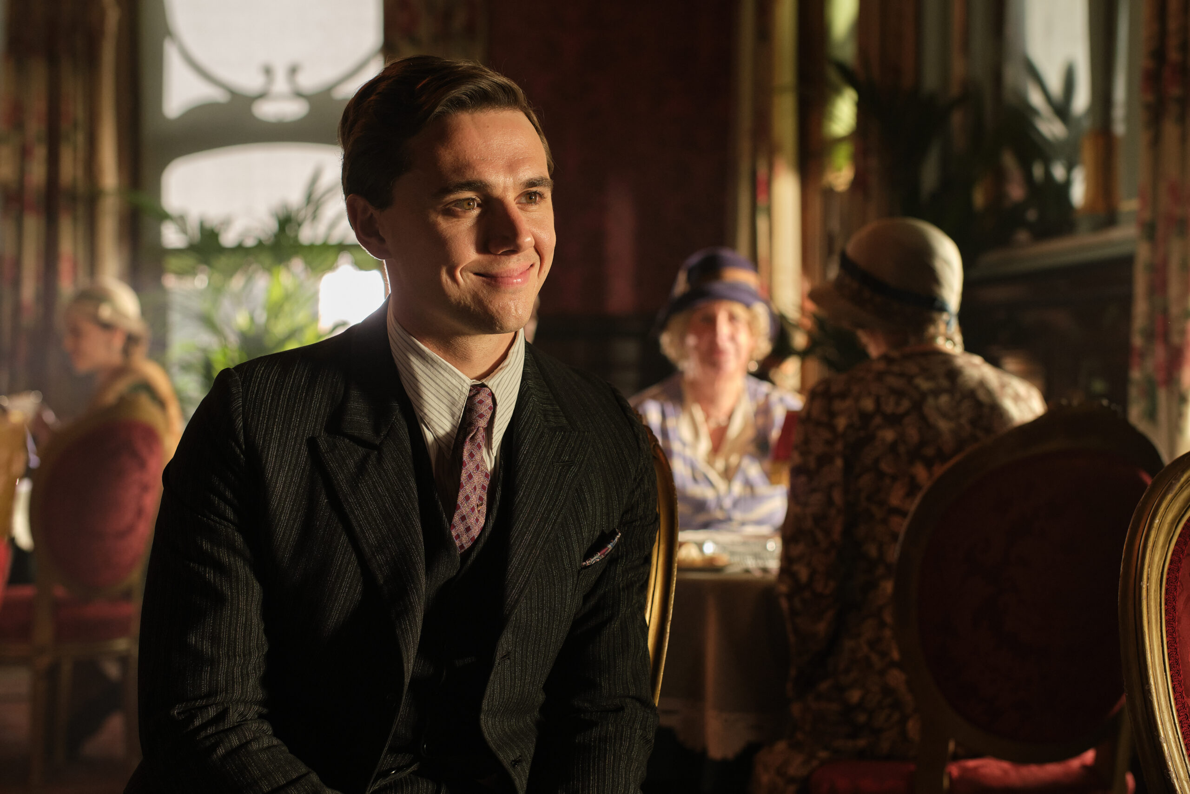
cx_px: 595
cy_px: 397
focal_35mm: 75
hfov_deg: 27.0
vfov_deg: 18.2
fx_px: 2479
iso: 1250
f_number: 3.2
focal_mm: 50
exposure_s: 1/250
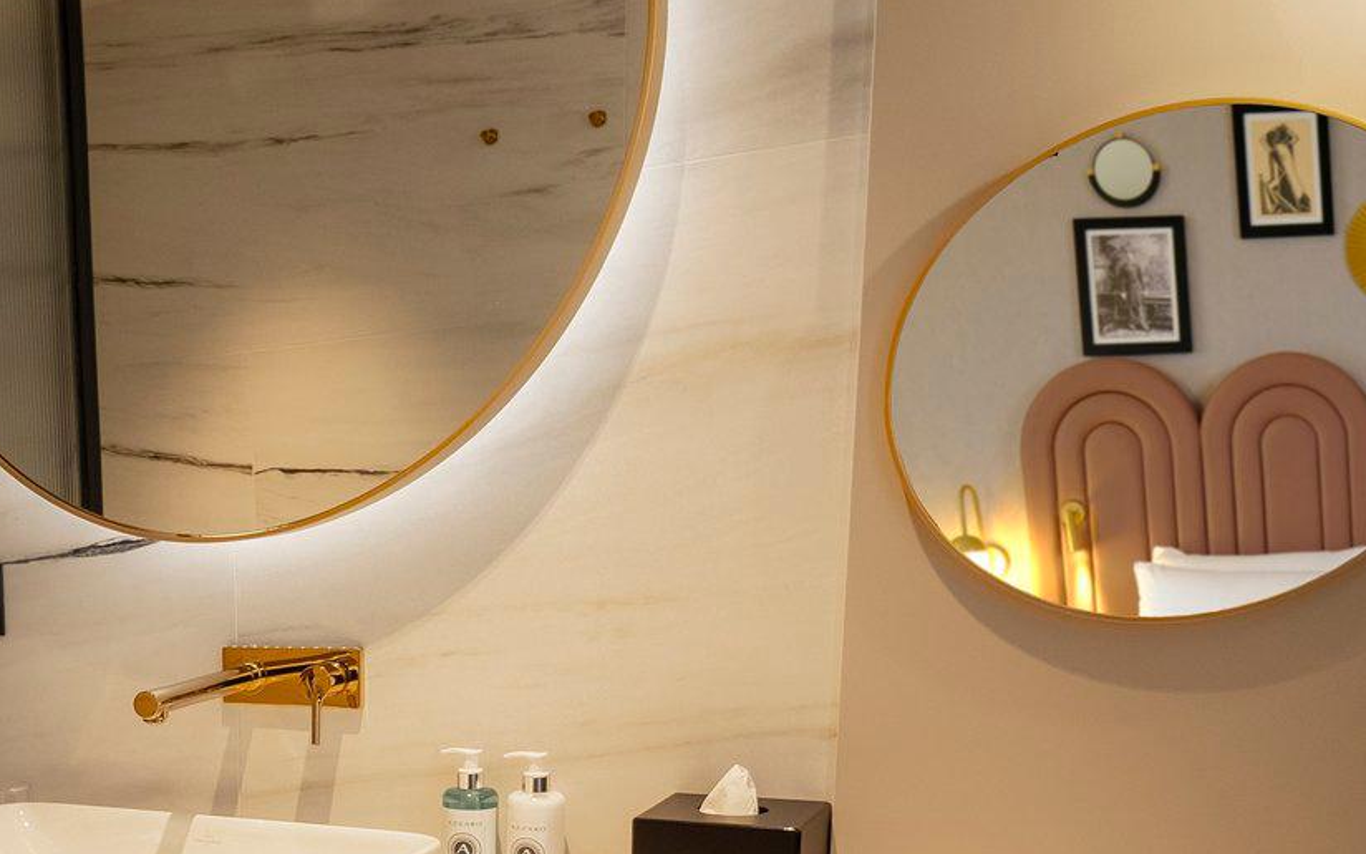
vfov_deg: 30.9
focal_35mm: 38
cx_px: -80
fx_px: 1415
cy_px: 876
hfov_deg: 42.4
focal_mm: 10
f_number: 4.5
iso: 1000
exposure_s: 1/125
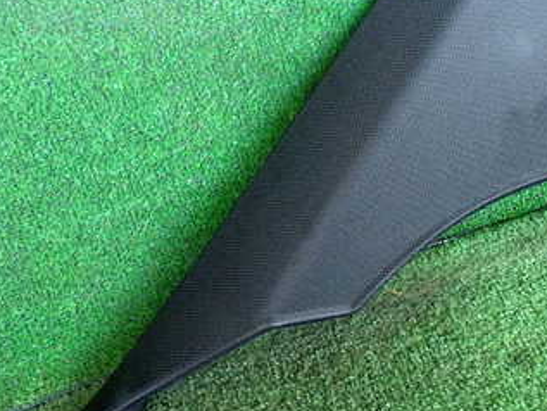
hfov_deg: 26.2
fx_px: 1138
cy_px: 116
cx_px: 481
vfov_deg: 20.3
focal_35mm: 72
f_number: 2.7
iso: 640
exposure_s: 1/125
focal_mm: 6.83
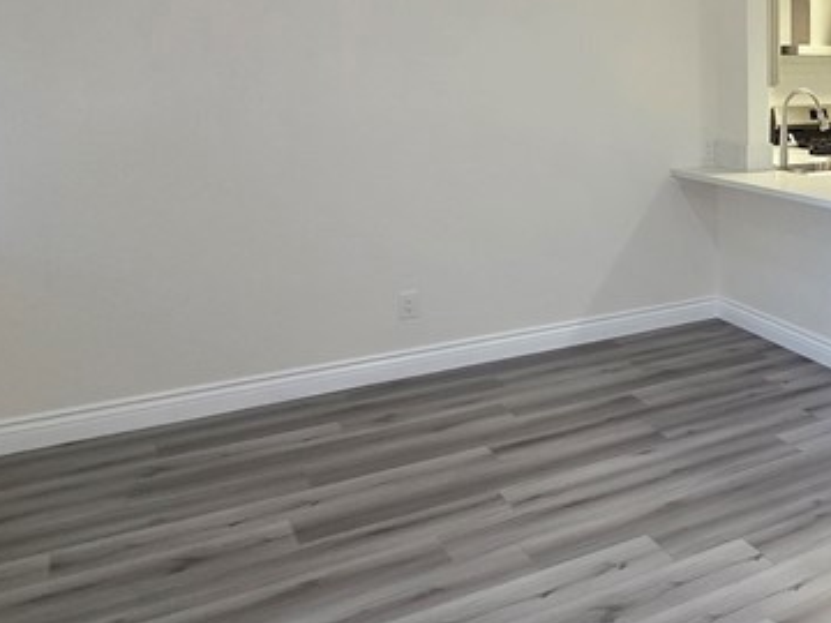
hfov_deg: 36.9
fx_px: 888
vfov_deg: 37.3
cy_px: 127
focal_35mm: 37
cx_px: 1020
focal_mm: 2.2
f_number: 1.9
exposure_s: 1/120
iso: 320
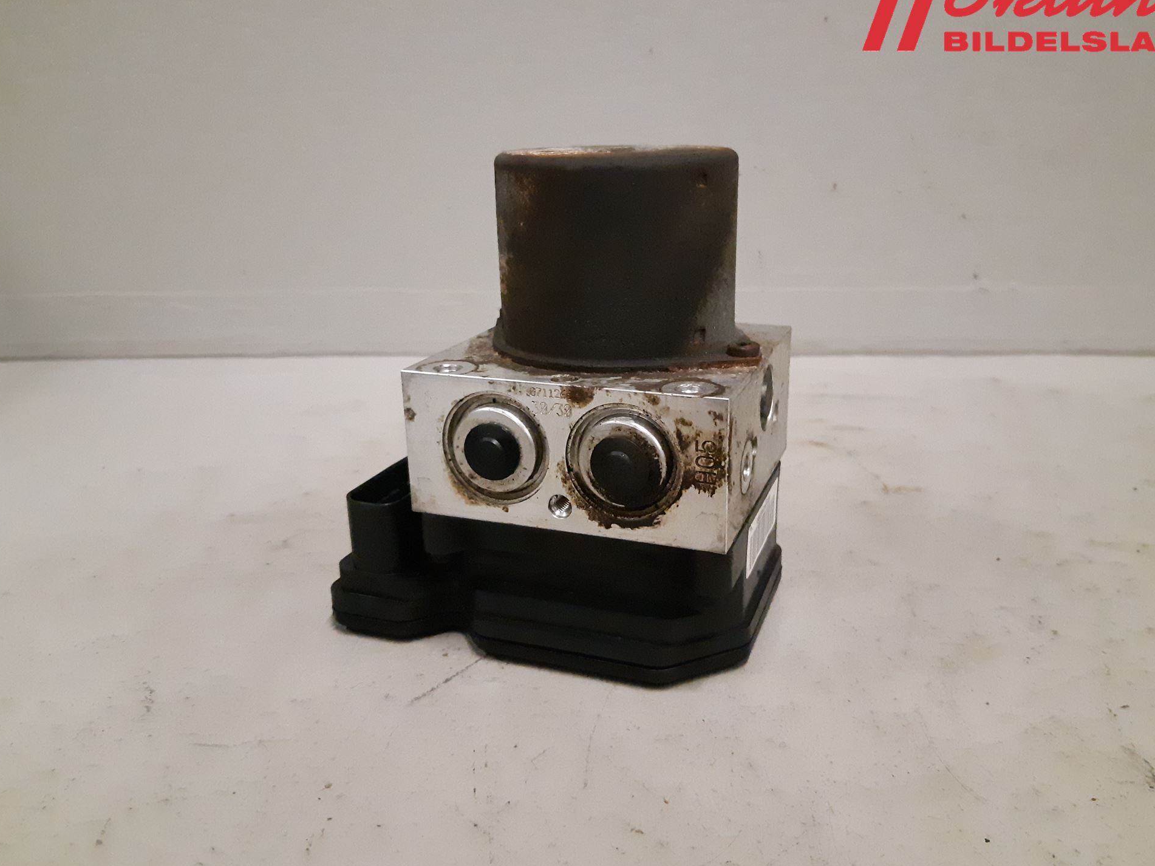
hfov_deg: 63.4
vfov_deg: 49.7
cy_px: 415
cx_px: 613
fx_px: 934
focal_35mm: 28
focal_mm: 3.93
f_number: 1.7
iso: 800
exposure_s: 1/233
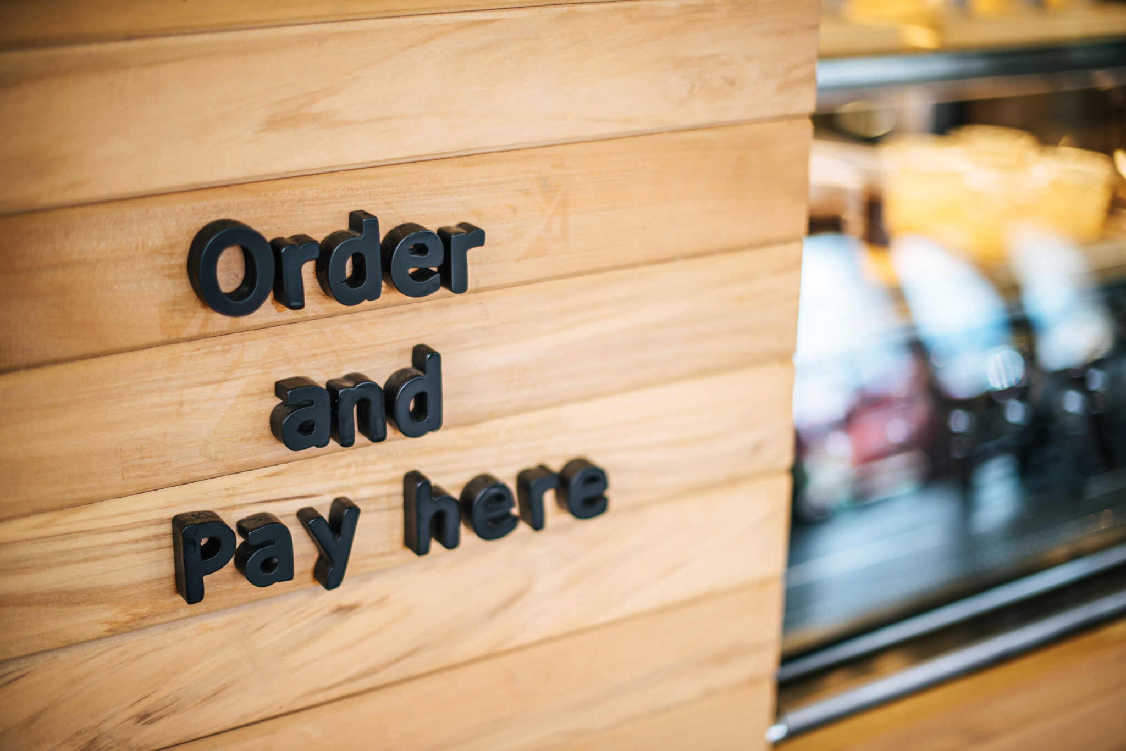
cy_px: 376
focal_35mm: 50
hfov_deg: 39.6
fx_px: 1564
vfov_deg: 27.0
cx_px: 563
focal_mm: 50
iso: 125
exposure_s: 1/125
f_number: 1.4
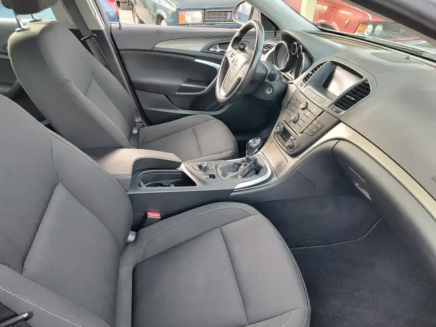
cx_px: 218
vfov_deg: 58.9
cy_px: 164
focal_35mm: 23
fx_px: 290
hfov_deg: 73.9
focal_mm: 5.56
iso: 173
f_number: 1.8
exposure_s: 1/50
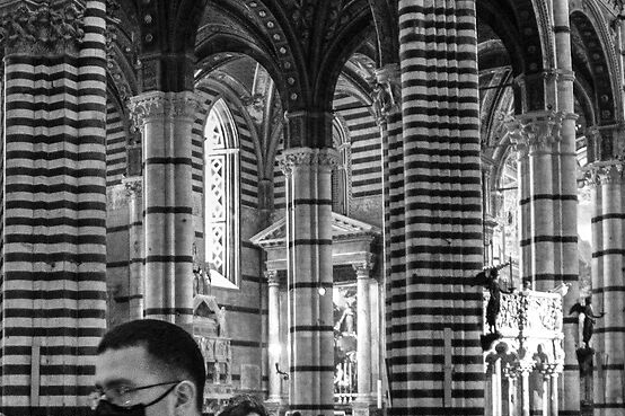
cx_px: 14
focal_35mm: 65
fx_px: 1128
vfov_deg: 20.5
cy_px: 379
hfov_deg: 29.1
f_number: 2.8
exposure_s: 1/40
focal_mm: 15
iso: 3200
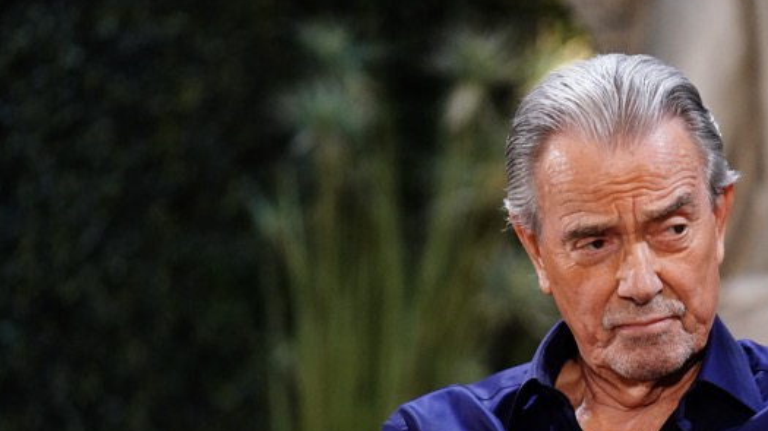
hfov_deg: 6.8
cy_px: 350
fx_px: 6495
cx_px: 550
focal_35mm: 319
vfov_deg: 3.8
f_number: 3.2
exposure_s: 1/320
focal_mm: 200
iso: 8000
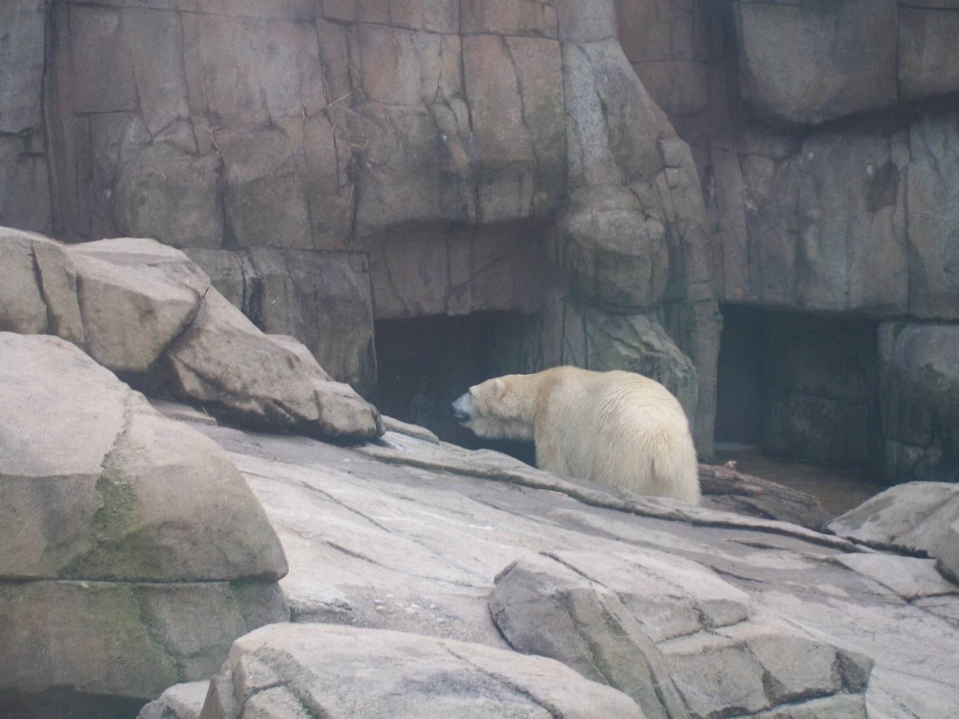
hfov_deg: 18.2
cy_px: 360
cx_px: 480
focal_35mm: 108
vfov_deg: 13.7
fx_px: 2992
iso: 80
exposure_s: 1/125
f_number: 4.8
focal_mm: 18
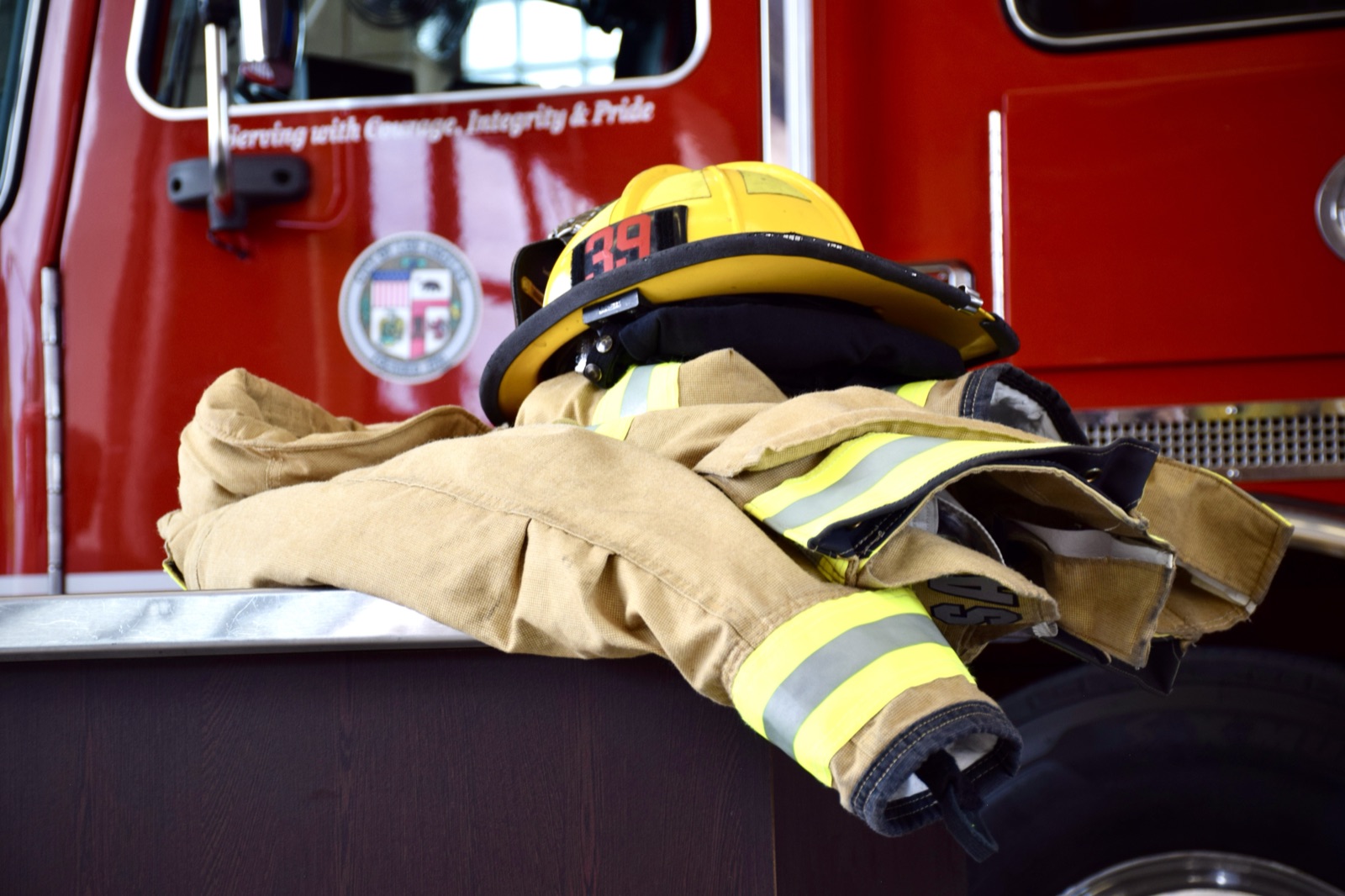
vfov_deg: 16.3
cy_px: 448
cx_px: 672
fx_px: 3137
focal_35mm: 84
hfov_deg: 24.2
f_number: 5.6
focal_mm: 56
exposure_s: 1/125
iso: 400
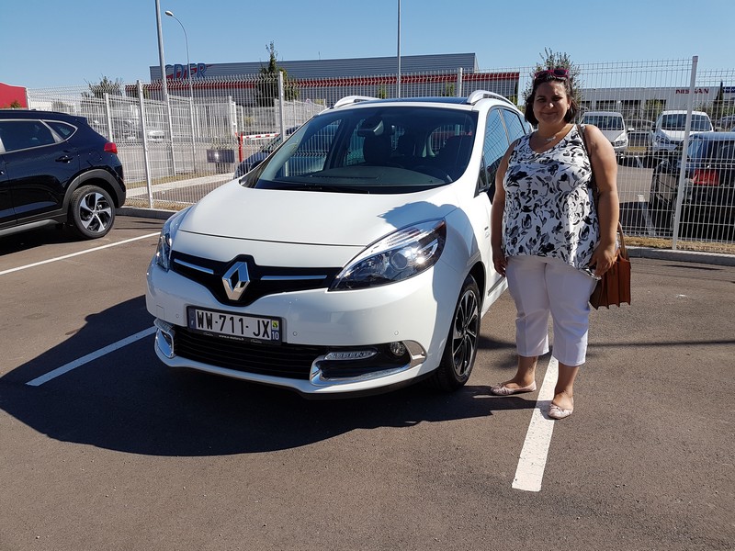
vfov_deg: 53.1
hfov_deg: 67.3
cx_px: 368
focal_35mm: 26
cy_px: 276
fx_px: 552
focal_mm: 4.2
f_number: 1.7
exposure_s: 1/2136
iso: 40
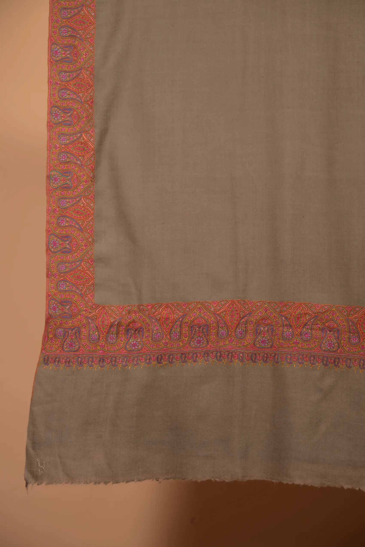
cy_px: 274
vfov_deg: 27.0
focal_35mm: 75
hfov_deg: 18.2
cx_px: 182
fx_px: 1141
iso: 125
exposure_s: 1/200
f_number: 6.3
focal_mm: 75
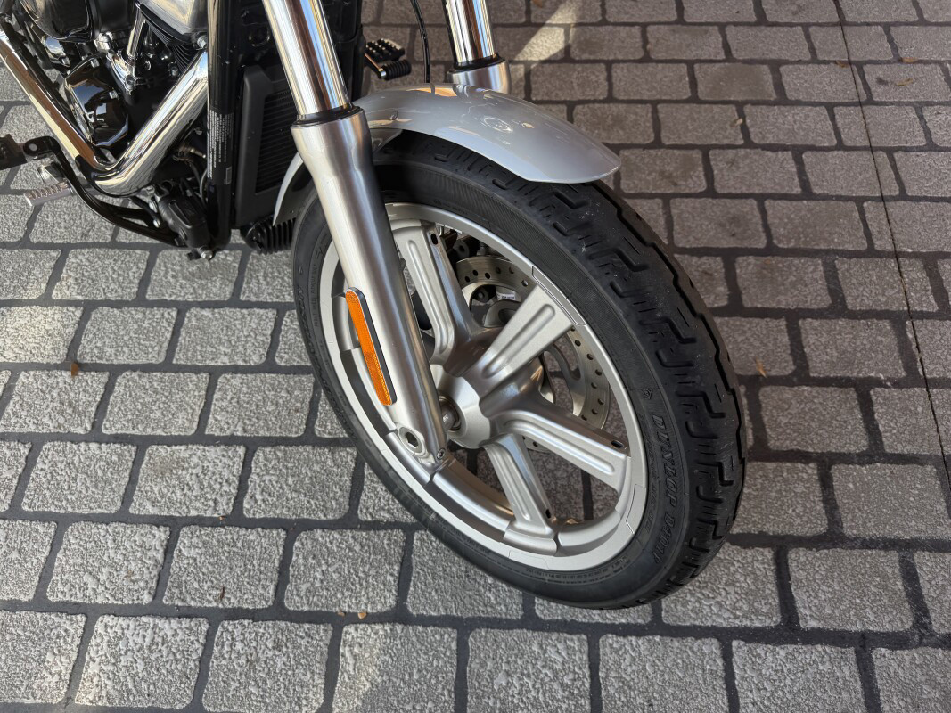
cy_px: 356
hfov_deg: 71.6
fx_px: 659
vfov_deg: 56.8
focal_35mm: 24
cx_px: 476
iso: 80
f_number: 1.78
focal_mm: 6.76
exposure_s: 1/476
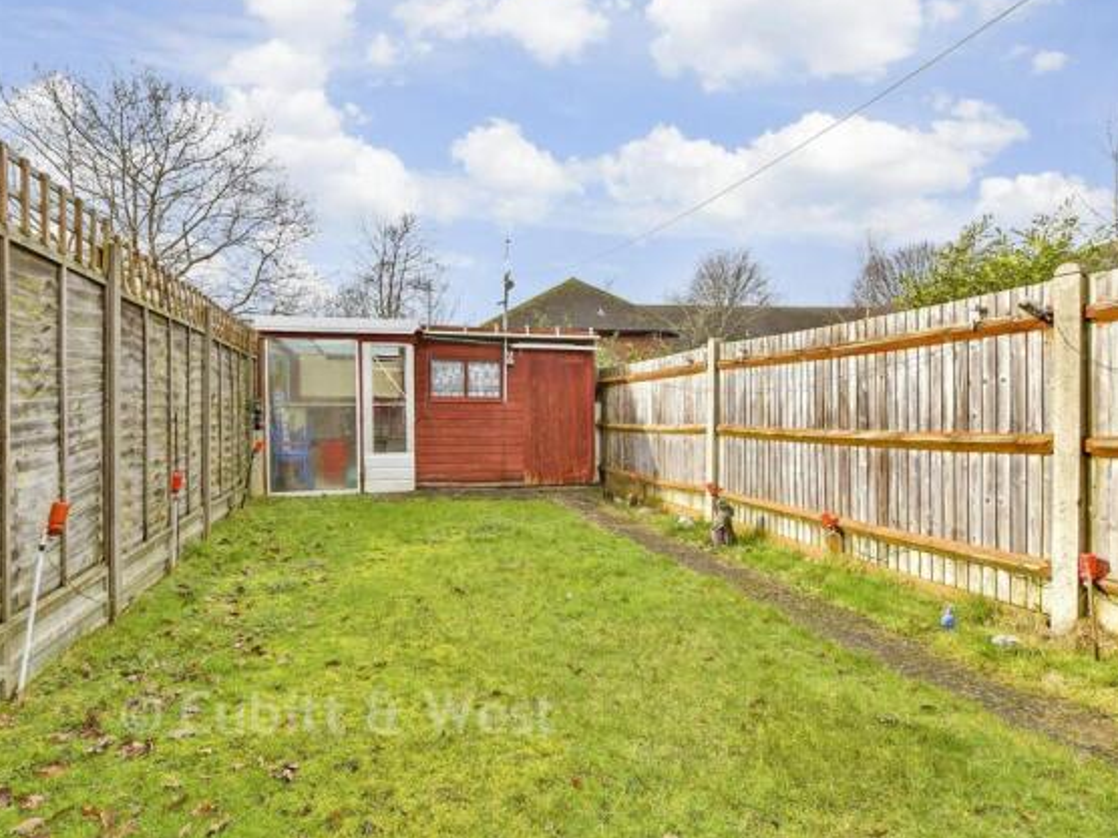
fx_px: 549
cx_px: 548
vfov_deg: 74.7
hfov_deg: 91.0
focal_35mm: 17
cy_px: 413
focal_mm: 10
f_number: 8
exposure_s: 1/80
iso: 160
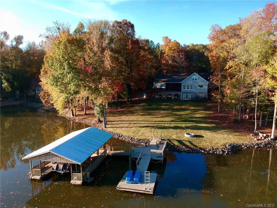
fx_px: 200
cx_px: 138
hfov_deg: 69.4
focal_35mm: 25
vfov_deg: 54.9
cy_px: 104
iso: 100
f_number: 2.6
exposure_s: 1/320
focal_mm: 4.49
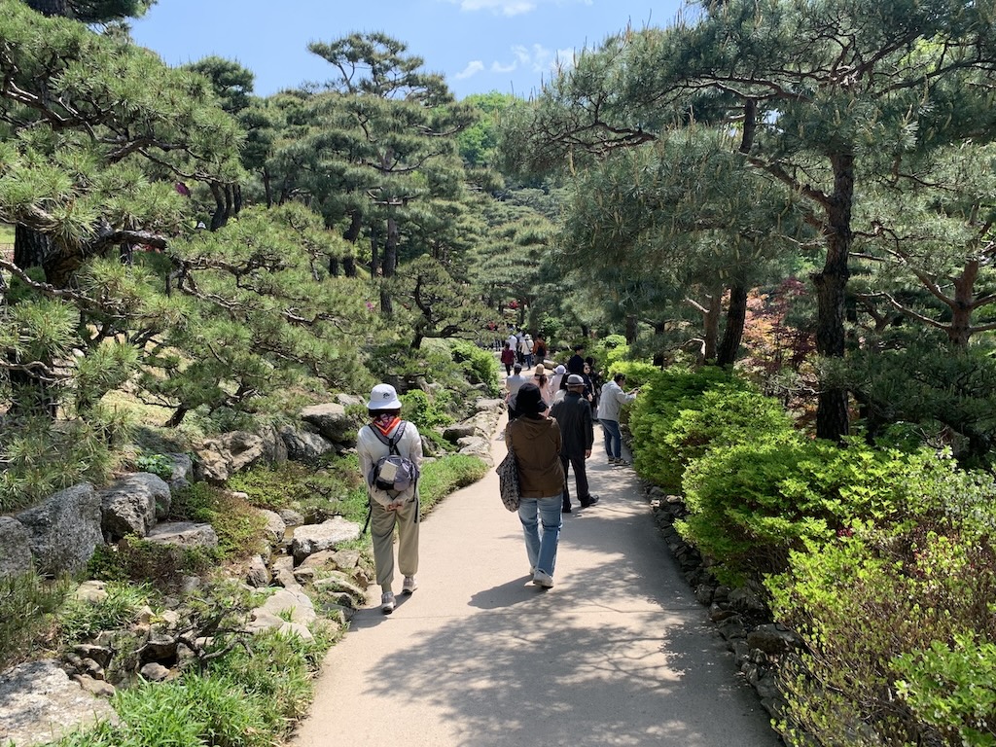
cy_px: 374
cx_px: 498
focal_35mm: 26
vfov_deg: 53.1
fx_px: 748
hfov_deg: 67.3
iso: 25
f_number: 1.8
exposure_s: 1/716
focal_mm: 4.25
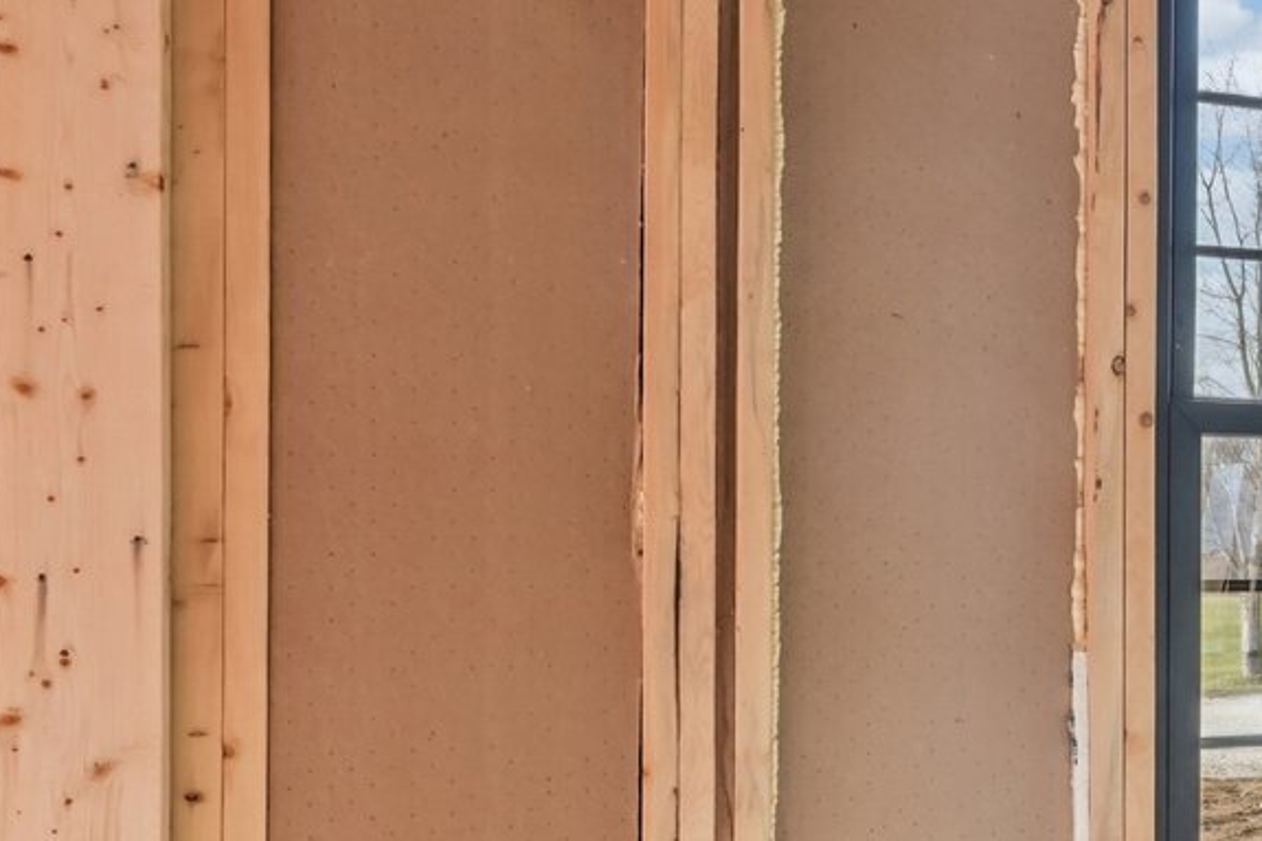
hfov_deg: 26.4
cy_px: 550
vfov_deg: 23.0
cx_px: 1815
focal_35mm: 59
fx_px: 2060
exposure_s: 1/30
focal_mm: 16.5
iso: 200
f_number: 8
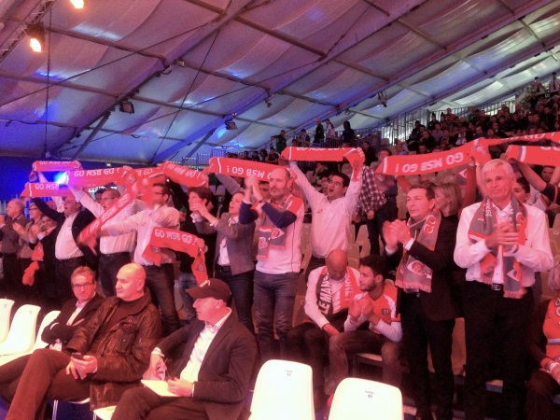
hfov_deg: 55.4
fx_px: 534
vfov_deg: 42.9
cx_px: 280
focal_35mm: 33
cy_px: 210
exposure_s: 1/20
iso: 400
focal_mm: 4.12
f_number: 2.4
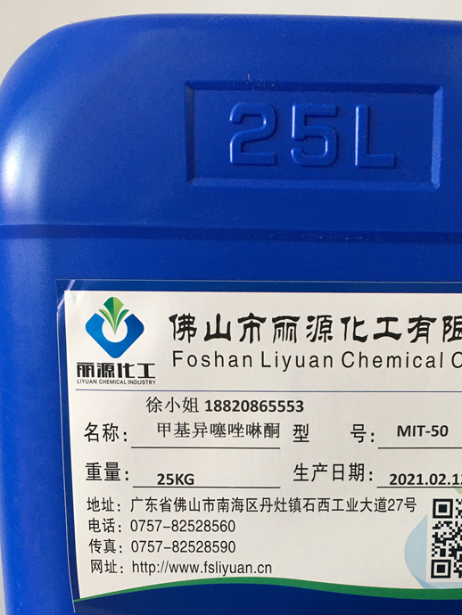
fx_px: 747
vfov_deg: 43.7
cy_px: 443
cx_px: 312
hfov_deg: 34.0
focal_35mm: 42
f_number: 2.2
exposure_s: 1/33
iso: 50
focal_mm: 4.15
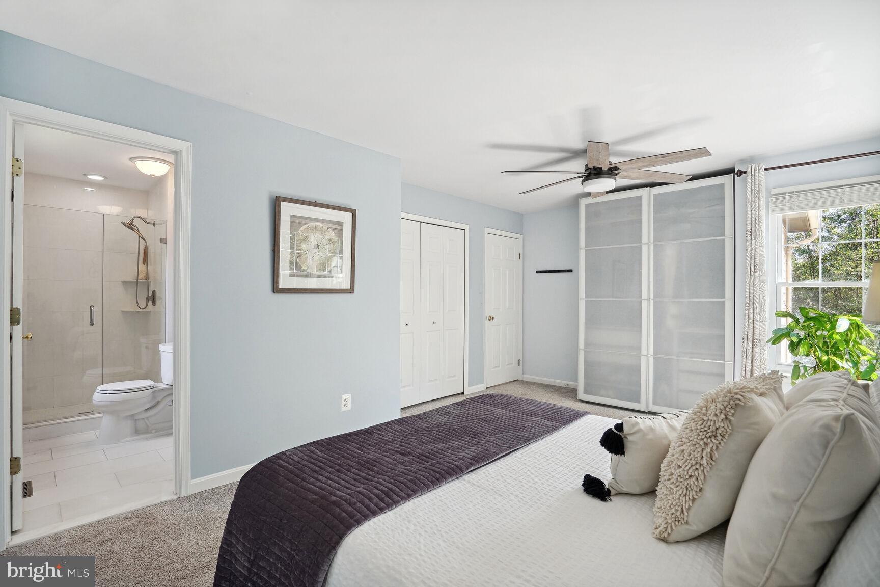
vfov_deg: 73.7
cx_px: 440
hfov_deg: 96.7
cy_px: 294
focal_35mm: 16
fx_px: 391
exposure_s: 1/50
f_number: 9
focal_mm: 16
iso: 640
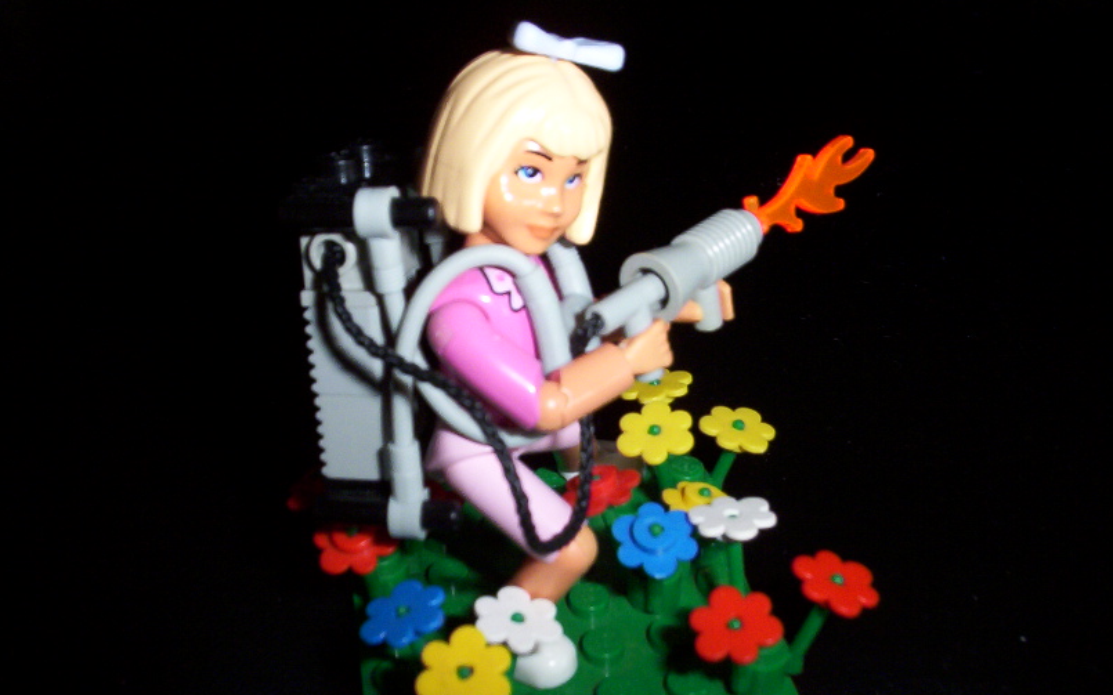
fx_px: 1274
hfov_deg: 47.2
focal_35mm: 42
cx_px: 556
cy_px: 412
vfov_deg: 30.5
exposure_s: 1/30
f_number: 4.5
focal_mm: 6
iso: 140
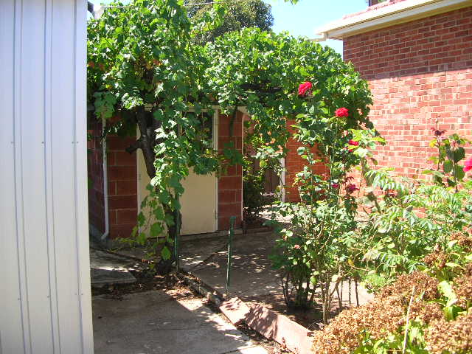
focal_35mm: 35
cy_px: 177
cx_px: 236
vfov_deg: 40.7
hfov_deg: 52.6
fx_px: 477
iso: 50
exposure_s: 1/296
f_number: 2.8
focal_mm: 5.8
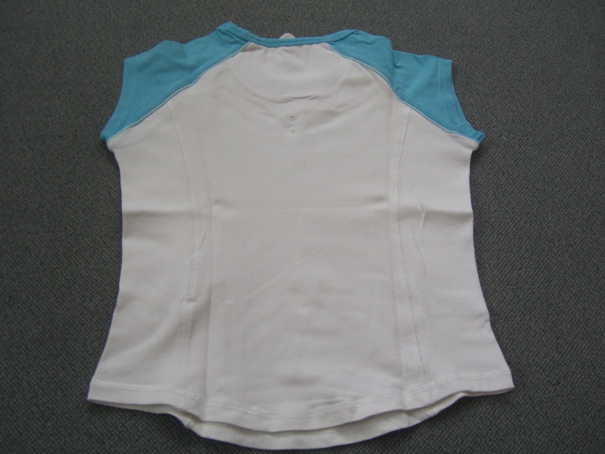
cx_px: 302
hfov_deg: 49.0
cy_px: 227
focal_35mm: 38
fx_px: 664
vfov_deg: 37.7
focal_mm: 7.9
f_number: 2.8
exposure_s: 1/40
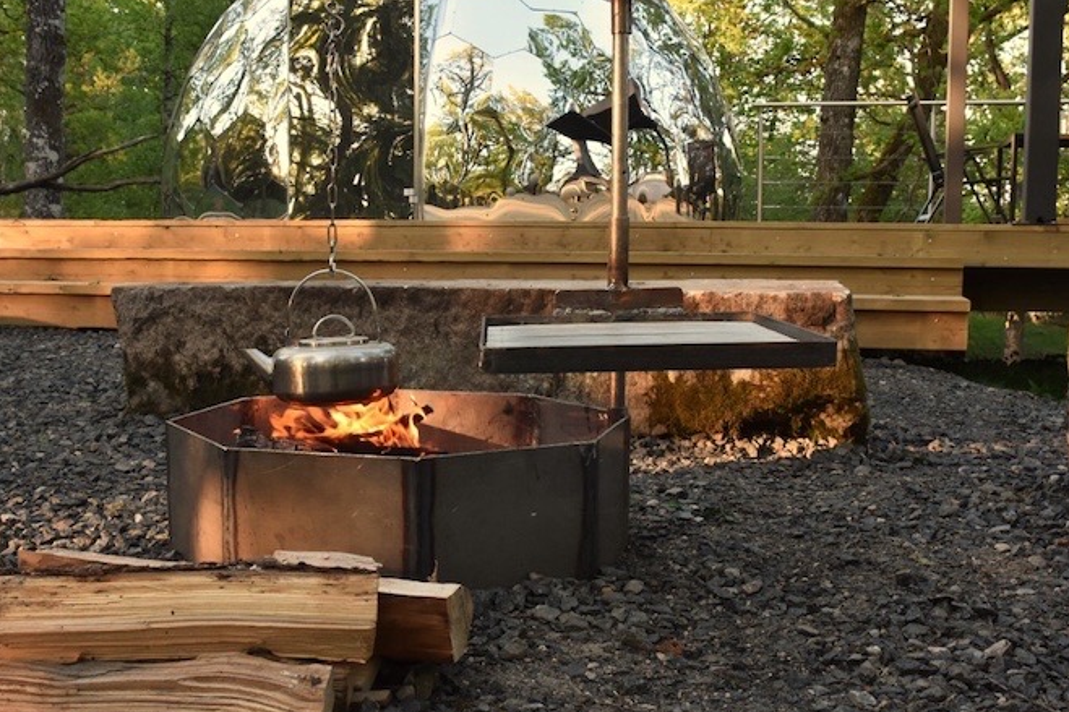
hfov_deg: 47.4
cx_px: 516
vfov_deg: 32.6
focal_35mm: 41
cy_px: 367
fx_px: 1217
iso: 800
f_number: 6.3
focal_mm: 20
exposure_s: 1/160
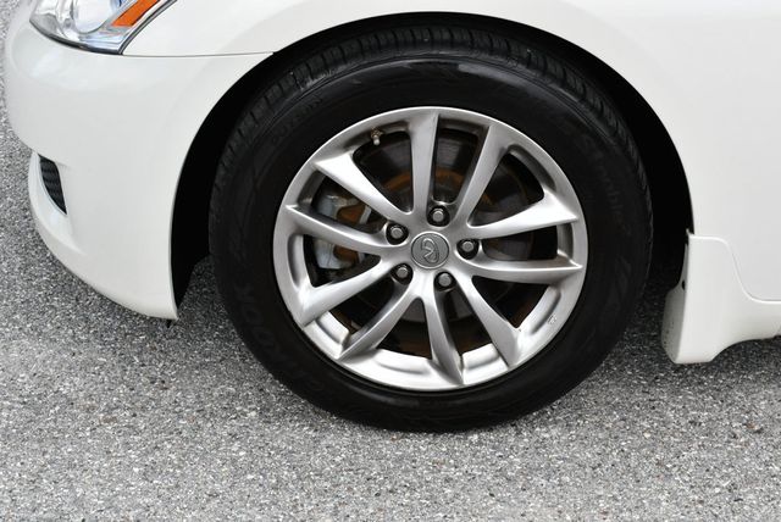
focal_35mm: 62
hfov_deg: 32.4
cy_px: 261
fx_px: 1346
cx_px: 390
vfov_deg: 22.0
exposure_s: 1/250
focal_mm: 31
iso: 200
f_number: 8
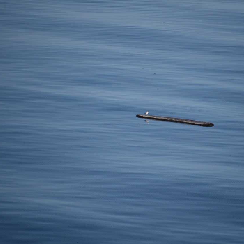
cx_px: 153
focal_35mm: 384
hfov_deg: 4.6
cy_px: 122
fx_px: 3062
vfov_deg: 4.6
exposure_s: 1/640
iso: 100
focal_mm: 300
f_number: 5.6
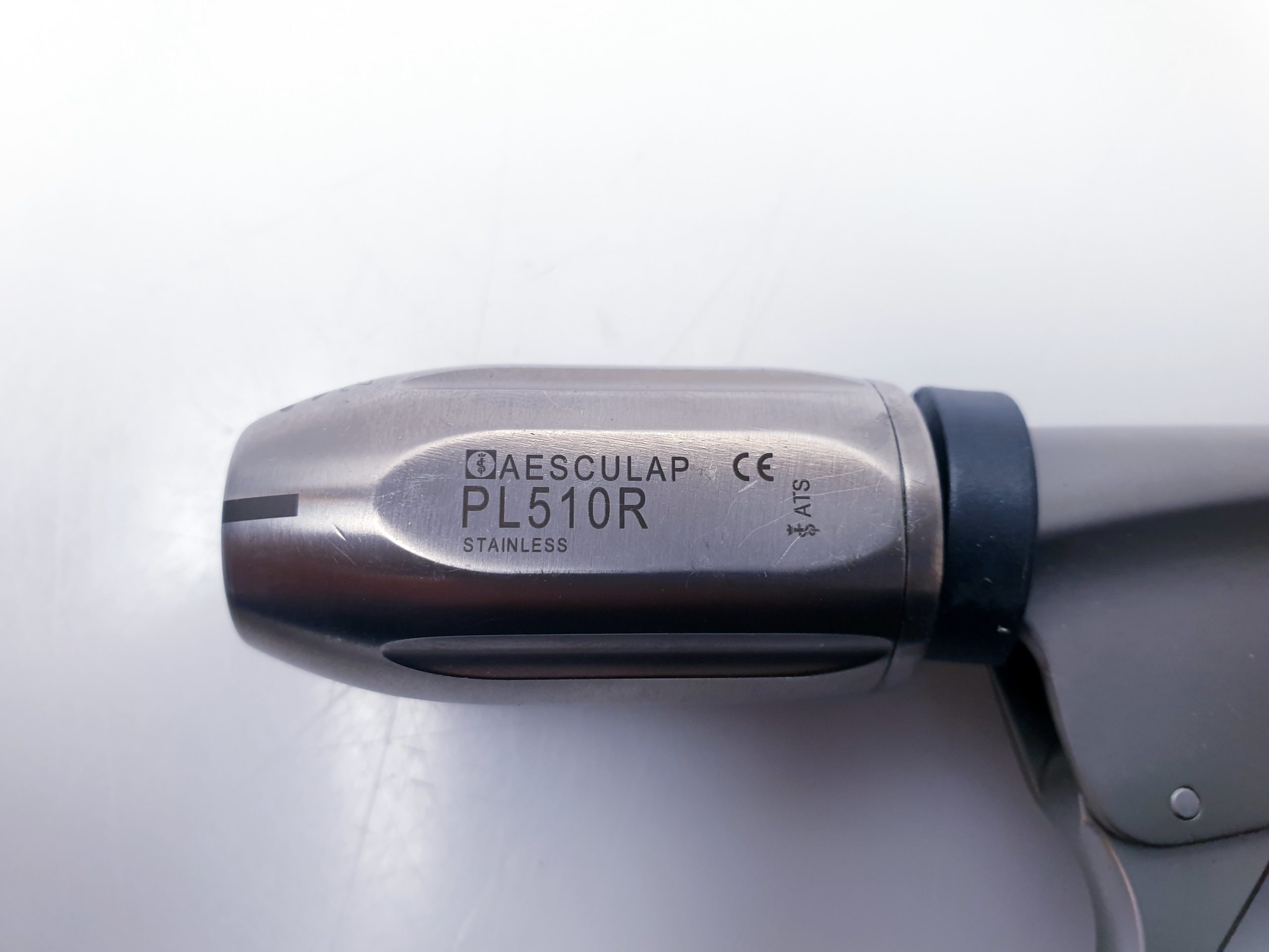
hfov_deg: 67.3
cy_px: 476
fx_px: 953
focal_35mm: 26
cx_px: 634
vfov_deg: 53.1
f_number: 2.4
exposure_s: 1/50
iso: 100
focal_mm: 4.3
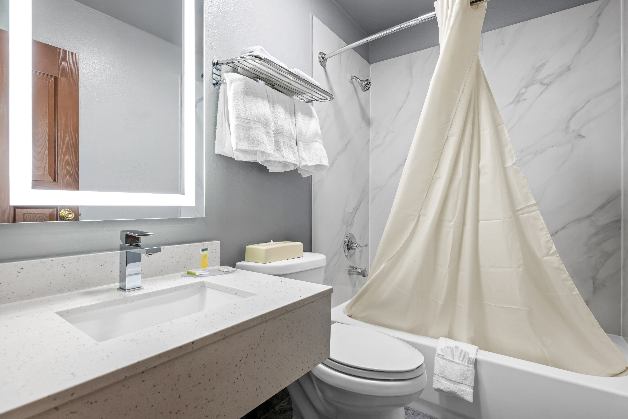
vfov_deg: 68.9
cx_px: 314
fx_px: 305
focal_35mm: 18
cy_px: 210
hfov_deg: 91.6
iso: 200
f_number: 8
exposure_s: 1/2
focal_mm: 17.5
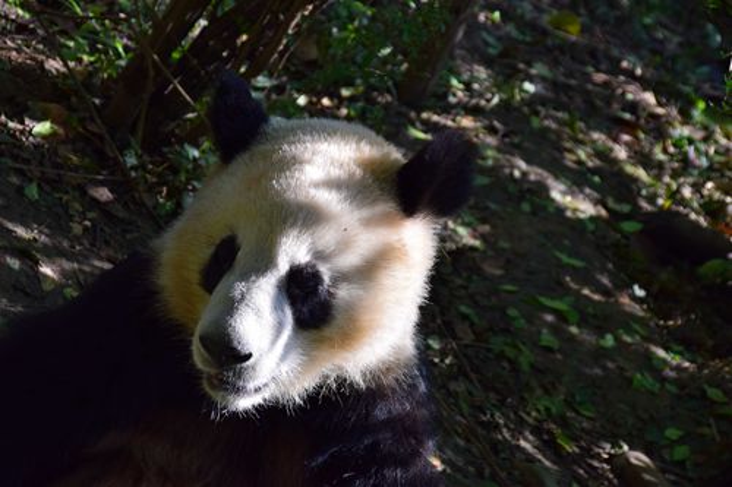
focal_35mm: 168
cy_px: 244
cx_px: 366
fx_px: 3415
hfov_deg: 12.2
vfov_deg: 8.2
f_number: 10
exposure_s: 1/250
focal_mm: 112
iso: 400
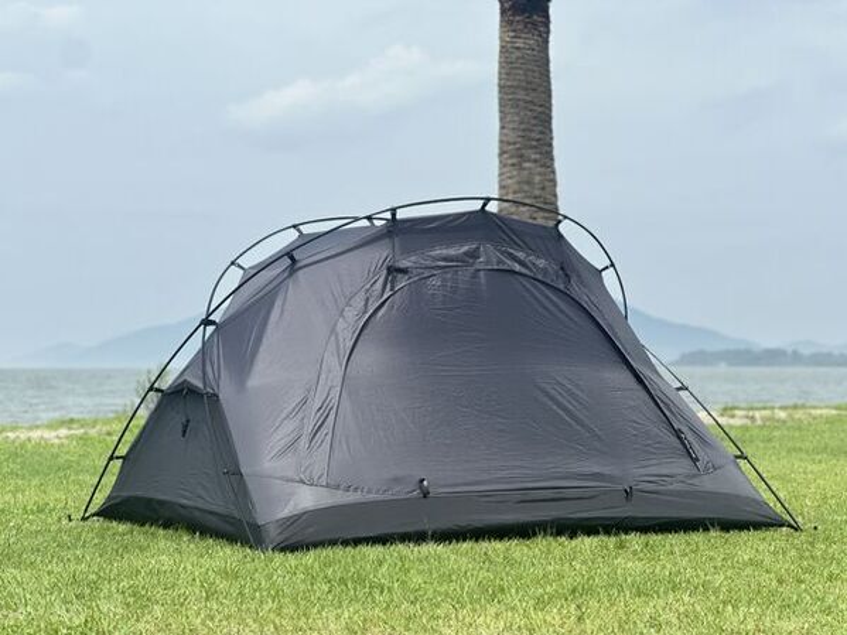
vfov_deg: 19.1
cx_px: 424
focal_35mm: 77
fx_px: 1884
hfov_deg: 25.3
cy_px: 318
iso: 32
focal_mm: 9
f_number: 2.8
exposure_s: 1/525
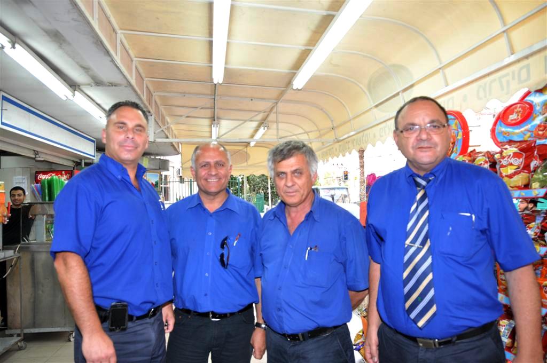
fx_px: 410
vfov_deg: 47.8
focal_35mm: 27
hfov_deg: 67.4
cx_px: 274
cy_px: 182
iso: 400
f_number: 4.5
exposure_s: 1/80
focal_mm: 18
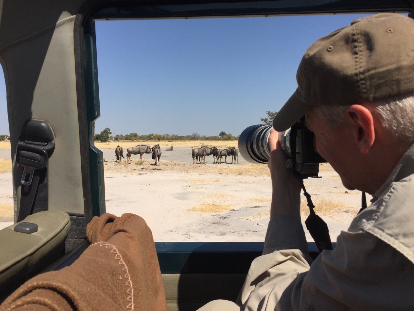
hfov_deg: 61.7
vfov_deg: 48.2
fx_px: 347
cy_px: 156
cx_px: 207
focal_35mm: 29
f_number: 2.2
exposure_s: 1/3597
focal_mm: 4.15
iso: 32
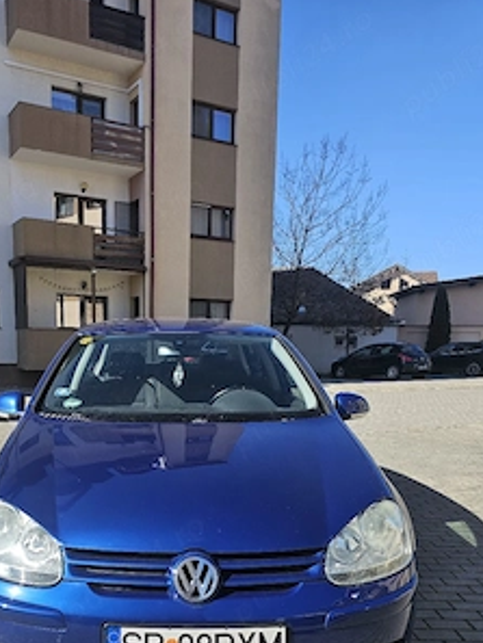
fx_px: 576
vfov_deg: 57.1
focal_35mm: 31
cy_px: 427
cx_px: 178
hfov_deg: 45.0
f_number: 1.7
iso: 10
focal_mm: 6.3
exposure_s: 1/526
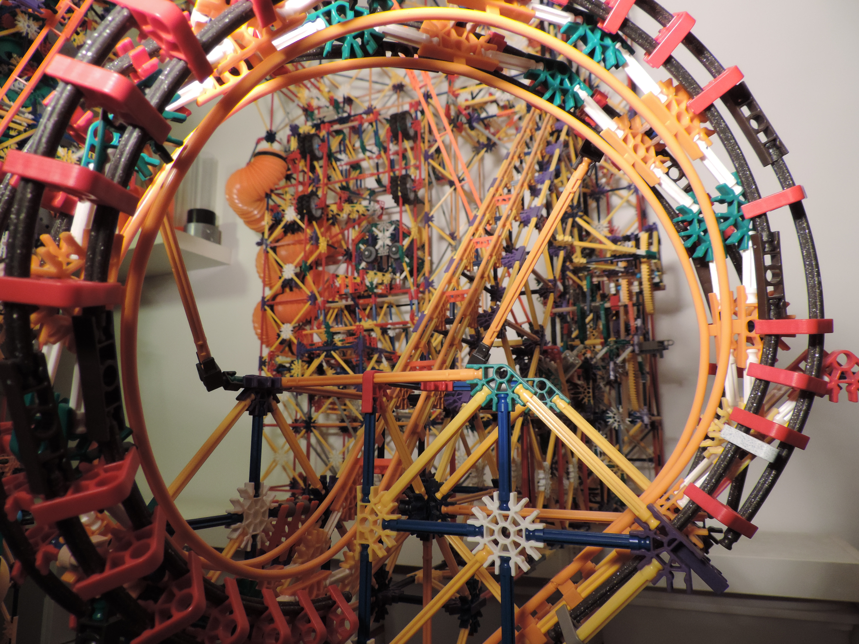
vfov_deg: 56.8
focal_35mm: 24
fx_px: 596
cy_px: 322
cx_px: 430
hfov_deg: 71.6
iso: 250
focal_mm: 4.3
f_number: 3
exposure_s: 1/30
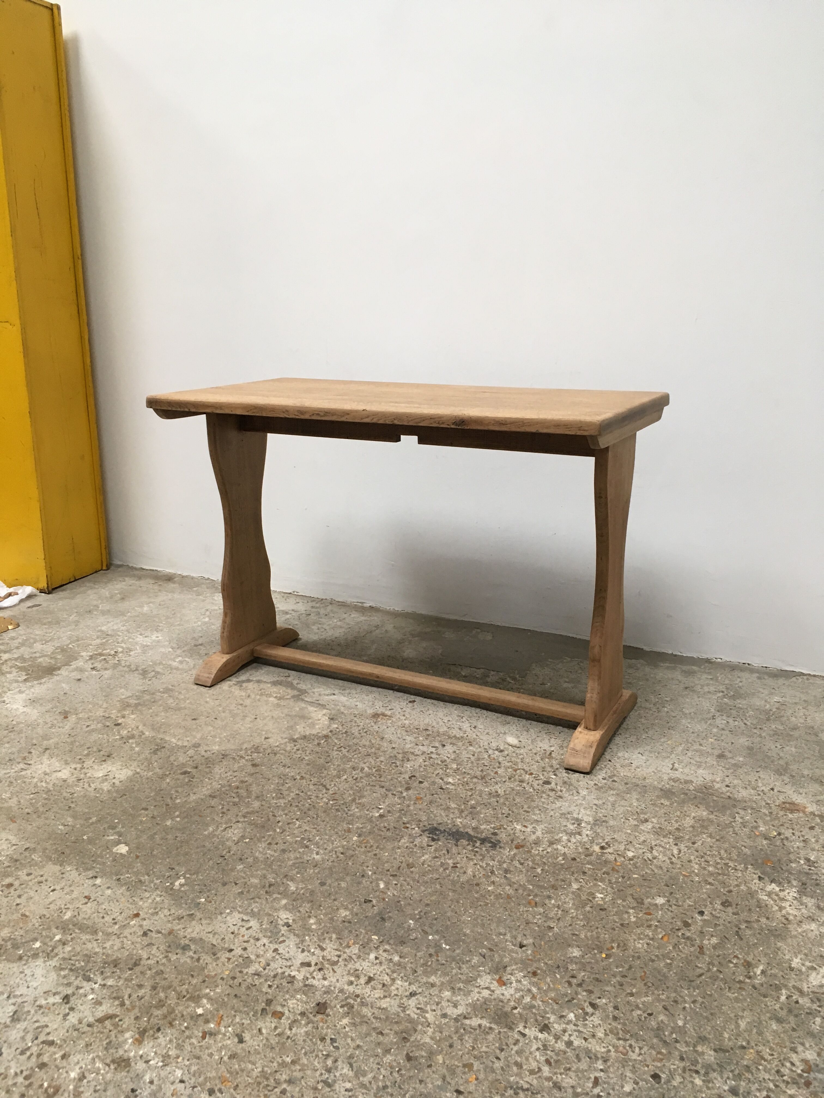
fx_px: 920
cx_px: 412
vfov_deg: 61.7
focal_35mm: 29
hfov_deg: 48.2
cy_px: 549
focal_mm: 4.15
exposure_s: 1/33
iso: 50
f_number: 2.2
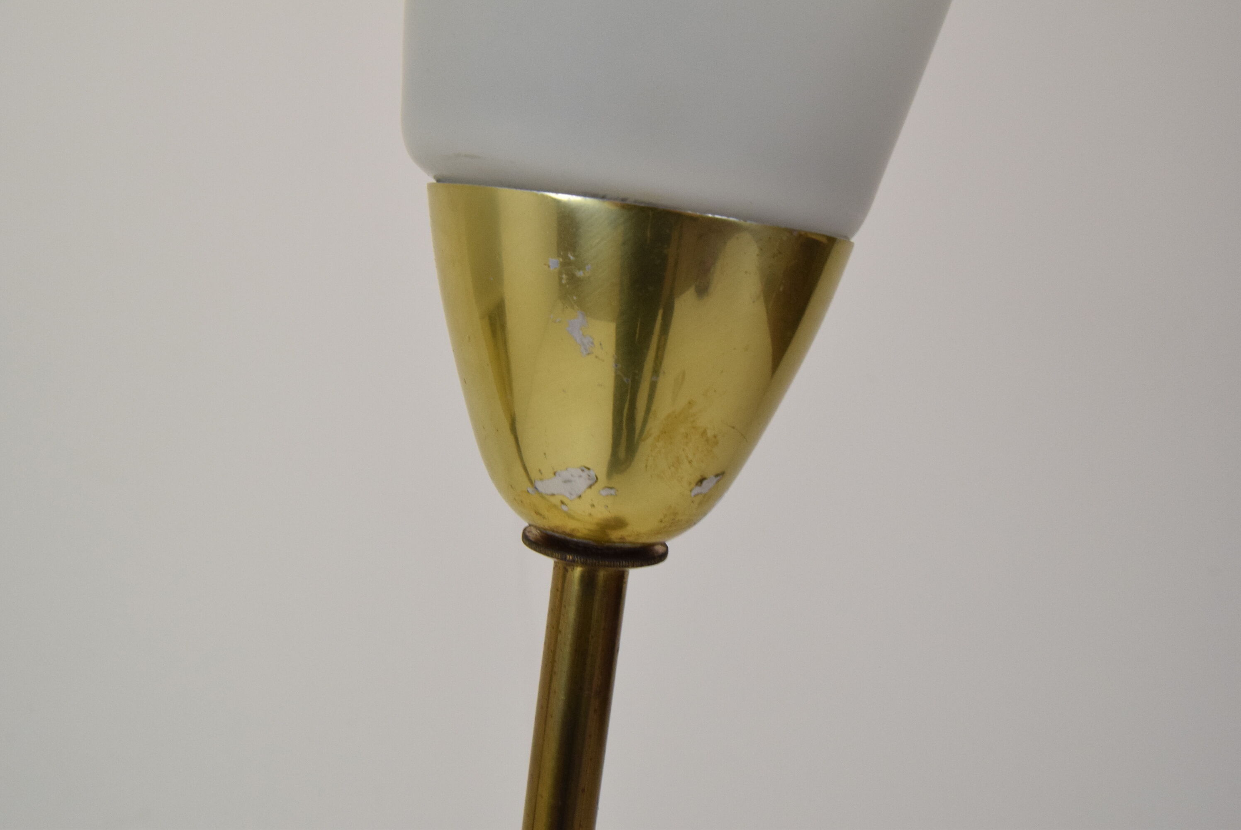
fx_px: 1242
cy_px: 415
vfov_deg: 36.9
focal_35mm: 36
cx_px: 620
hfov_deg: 53.1
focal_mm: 24
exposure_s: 1/100
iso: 1600
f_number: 14
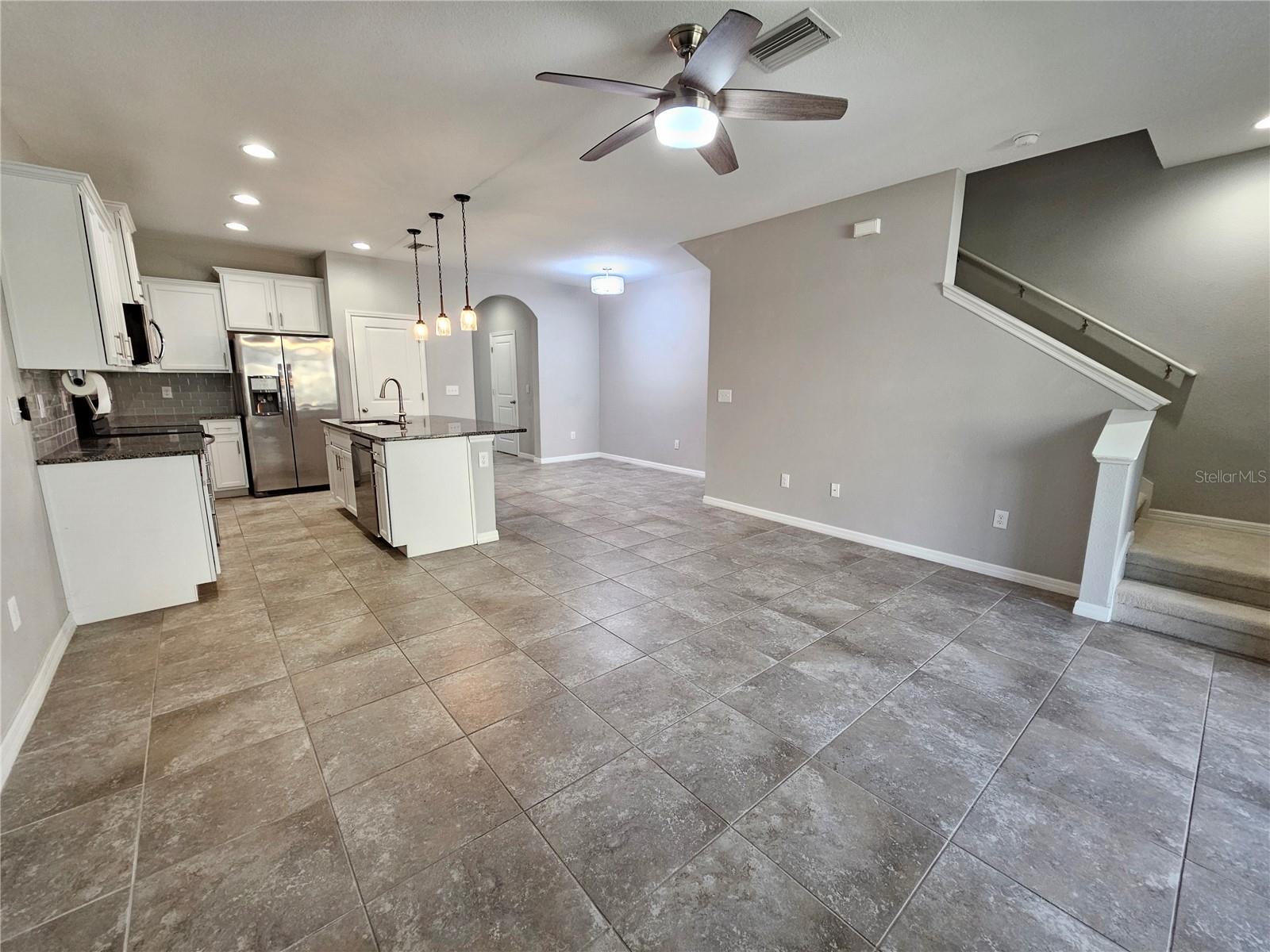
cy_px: 476
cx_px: 635
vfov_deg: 89.9
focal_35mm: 13
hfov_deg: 106.2
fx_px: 477
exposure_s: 1/60
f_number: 2.2
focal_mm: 2.2
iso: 200
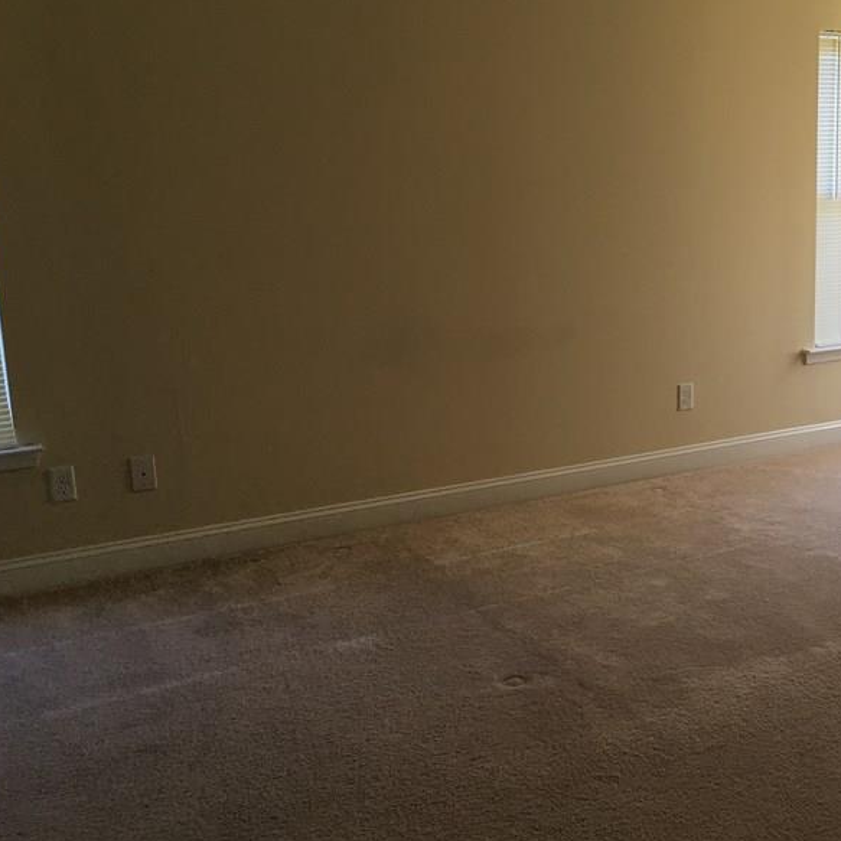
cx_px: 677
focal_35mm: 45
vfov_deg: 37.5
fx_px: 1237
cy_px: 454
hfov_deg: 36.3
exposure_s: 1/30
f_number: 2.2
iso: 32
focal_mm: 4.15
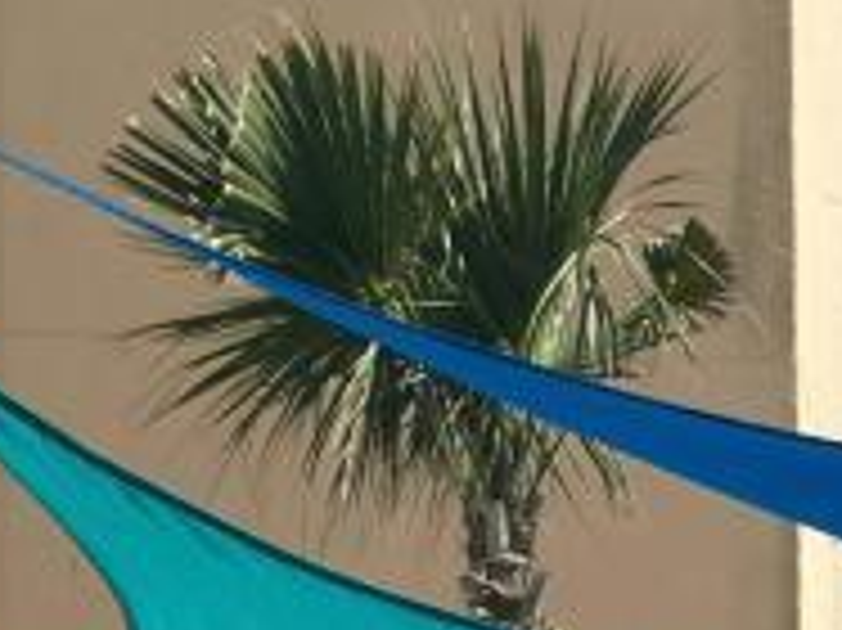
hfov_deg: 14.3
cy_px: 1166
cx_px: 1445
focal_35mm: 124
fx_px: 3014
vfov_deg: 11.1
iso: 25
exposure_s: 1/2481
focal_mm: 4.15
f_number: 2.2
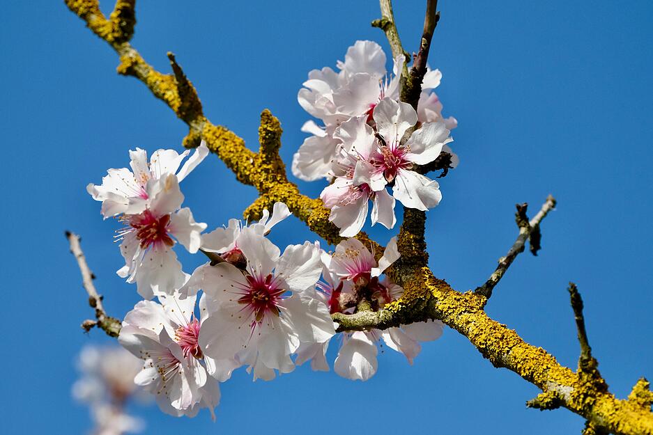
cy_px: 218
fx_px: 3592
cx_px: 326
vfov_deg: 6.9
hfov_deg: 10.4
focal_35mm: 198
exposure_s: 1/6000
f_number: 6.4
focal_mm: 132
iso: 1600
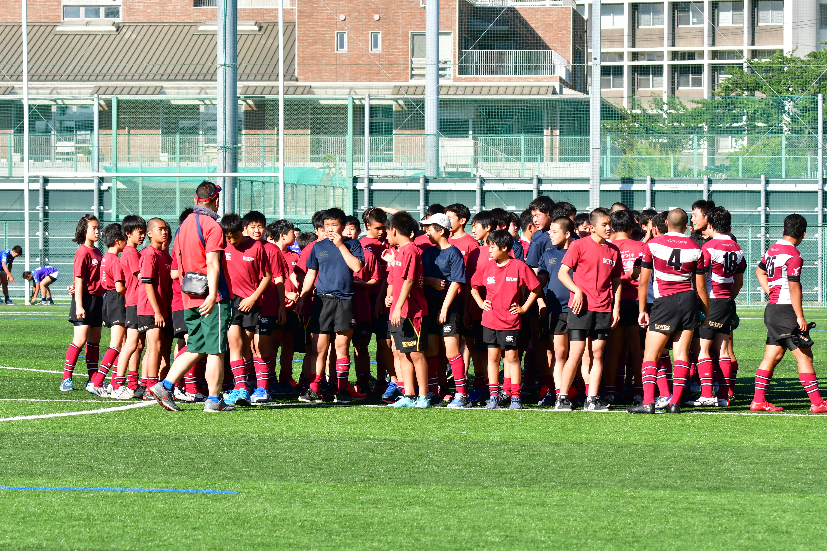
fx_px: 3606
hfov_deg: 13.1
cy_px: 276
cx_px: 414
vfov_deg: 8.7
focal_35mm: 157
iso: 400
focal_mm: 105
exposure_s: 1/1000
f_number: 7.1
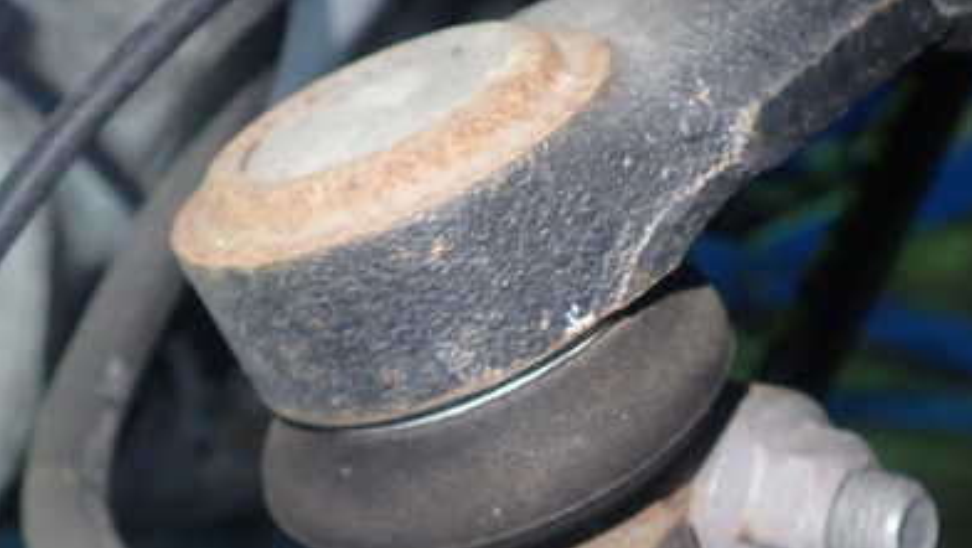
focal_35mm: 50
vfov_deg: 23.9
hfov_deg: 40.7
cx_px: 660
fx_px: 1289
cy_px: 332
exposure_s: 1/30
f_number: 2.3
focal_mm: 5.4
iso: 400
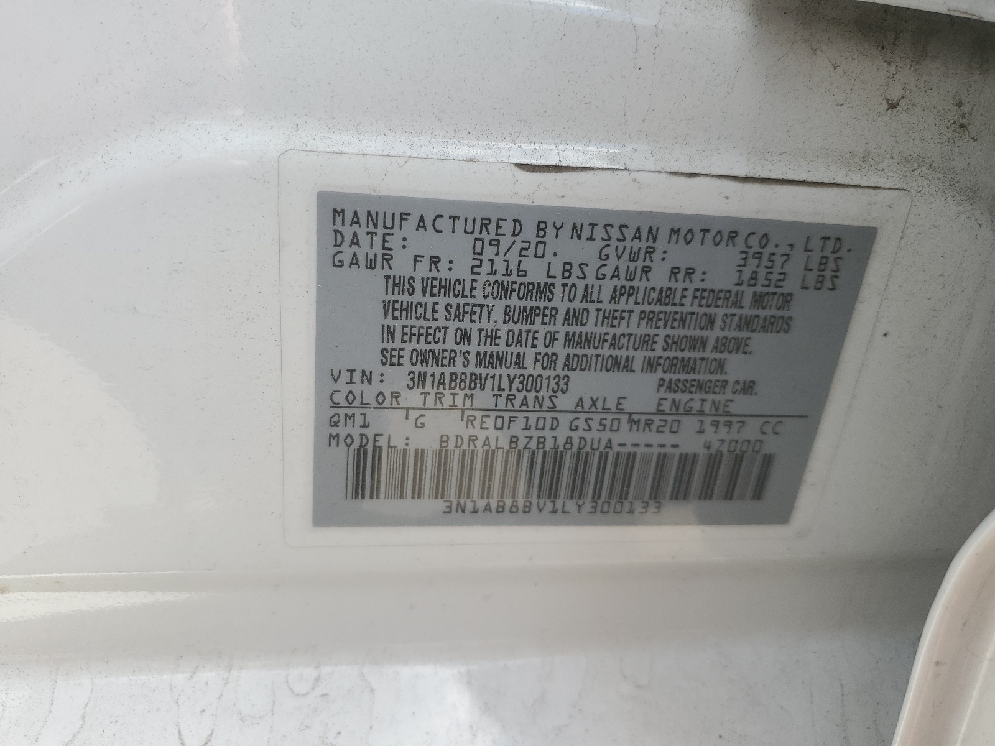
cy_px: 373
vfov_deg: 53.1
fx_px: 747
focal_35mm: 26
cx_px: 498
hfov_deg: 67.3
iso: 50
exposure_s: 1/625
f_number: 1.5
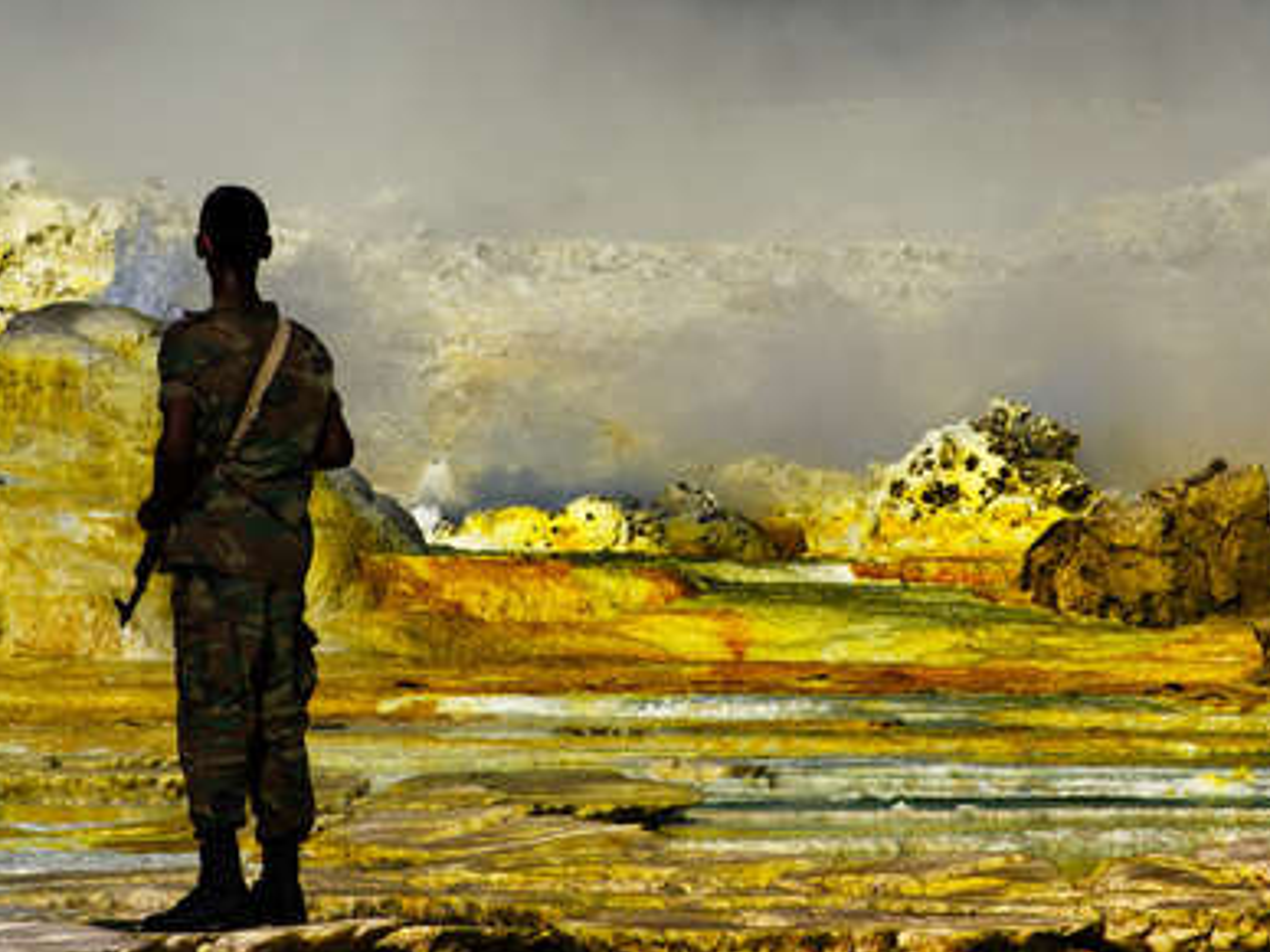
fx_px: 18344
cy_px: 348
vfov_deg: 3.0
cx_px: 730
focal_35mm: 500
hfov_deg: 4.0
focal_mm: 135
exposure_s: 1/1500
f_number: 6.7
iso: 100
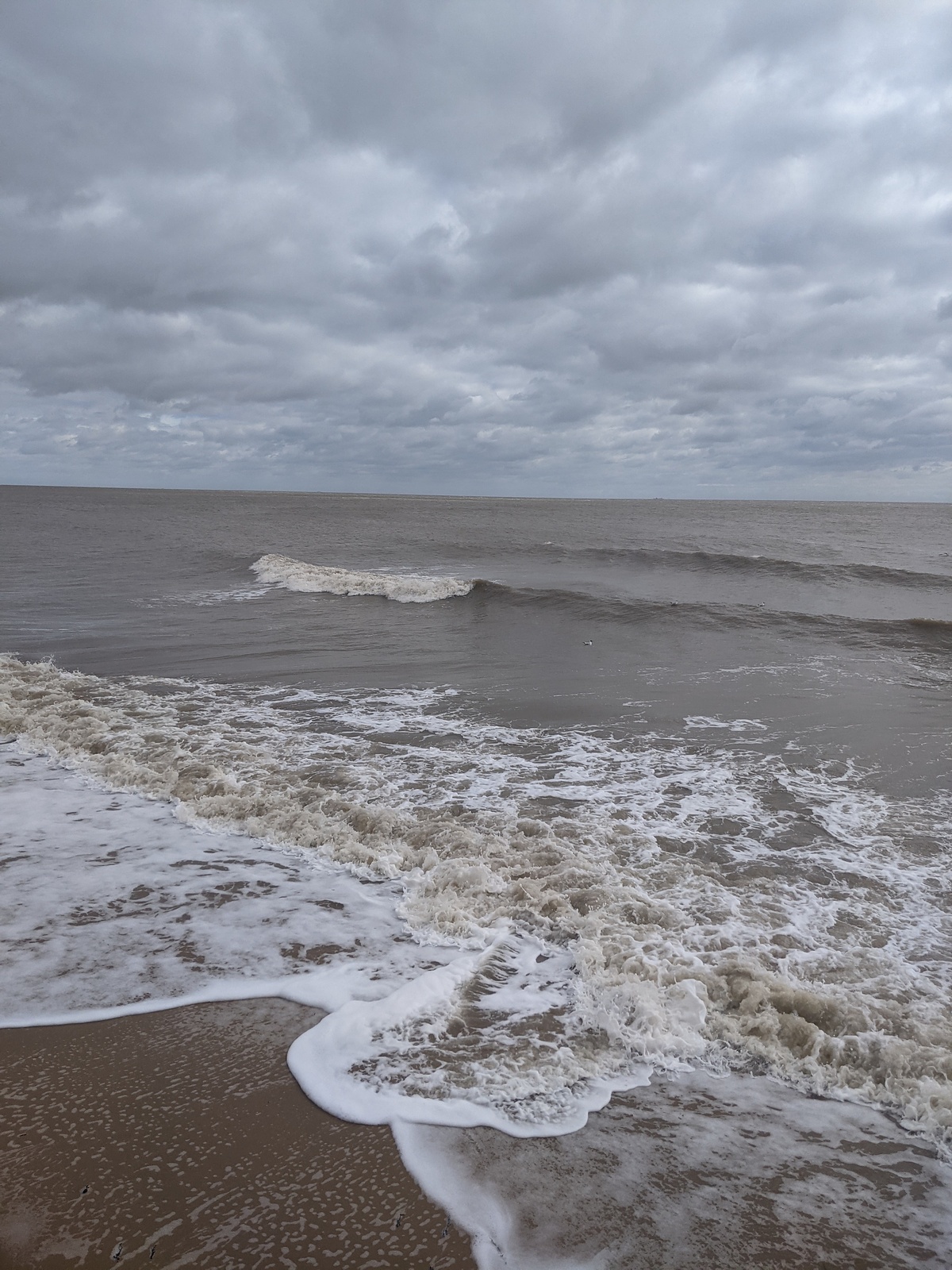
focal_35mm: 27
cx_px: 476
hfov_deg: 51.4
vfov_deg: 65.3
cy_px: 635
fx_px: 990
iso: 74
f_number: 1.8
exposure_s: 1/4695
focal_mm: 4.44
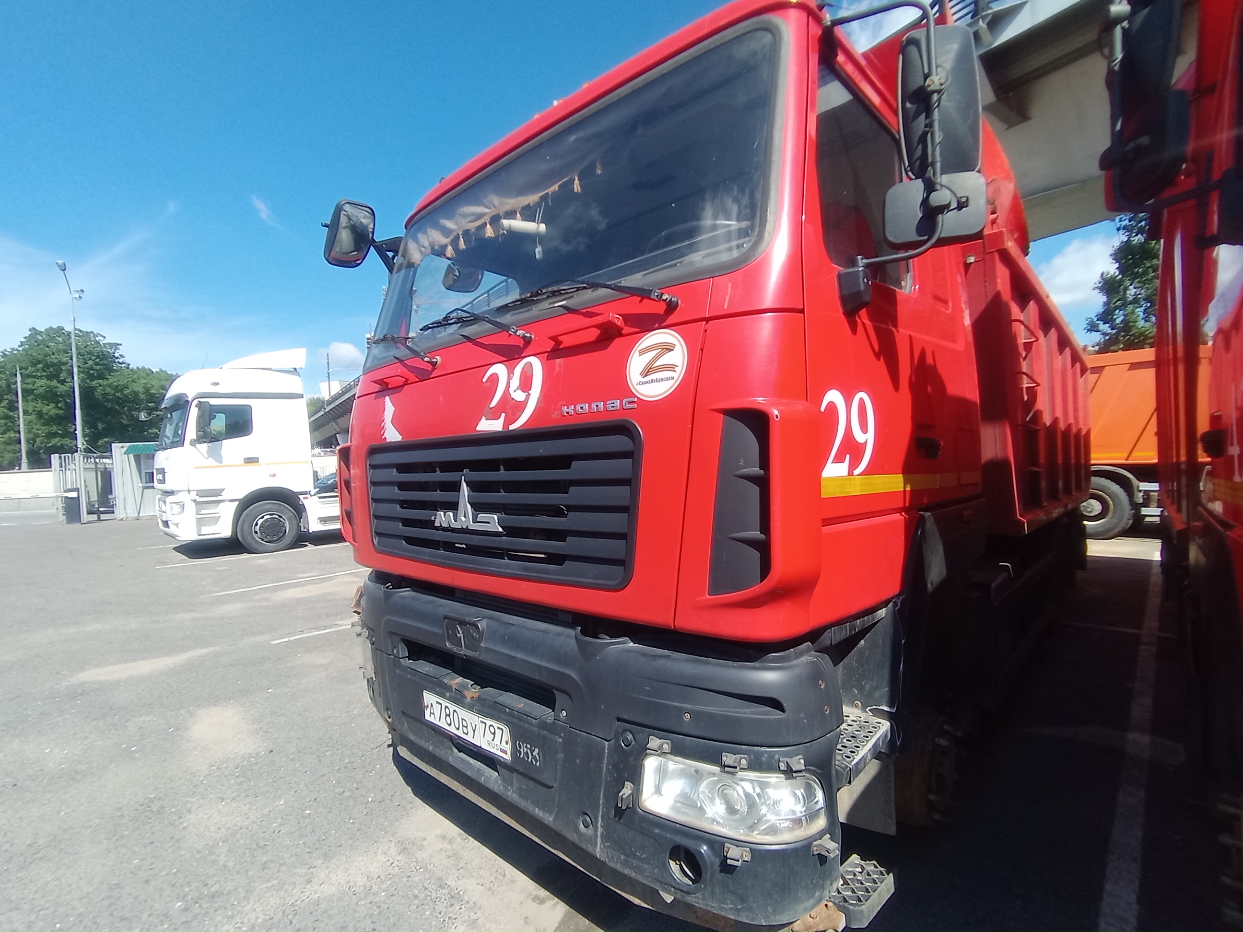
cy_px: 466
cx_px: 622
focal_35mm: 17
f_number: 2.2
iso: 100
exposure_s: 1/791
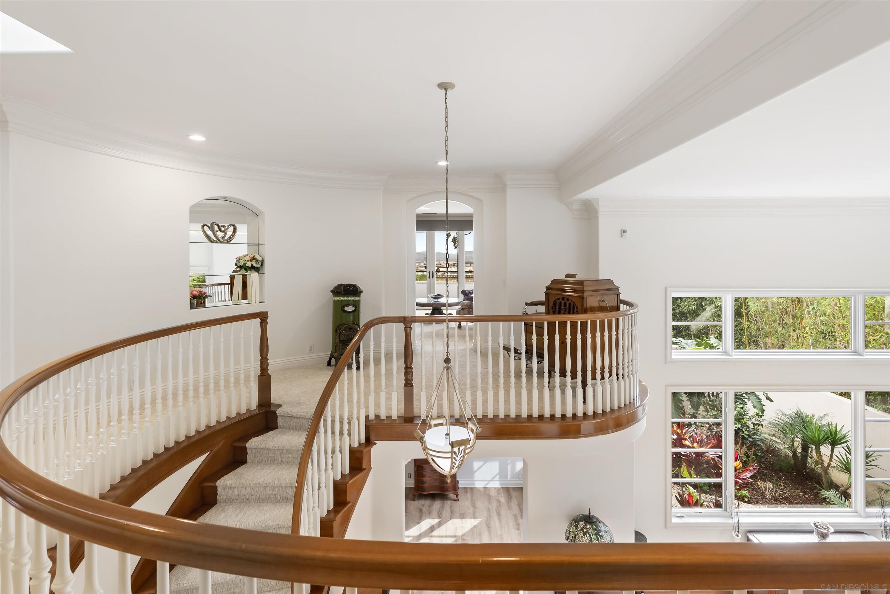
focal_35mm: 16
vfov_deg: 73.8
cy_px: 297
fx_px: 396
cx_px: 445
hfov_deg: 96.7
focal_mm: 16
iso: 500
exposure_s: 1/10
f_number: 8
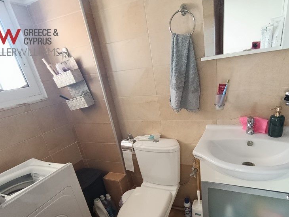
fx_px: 175
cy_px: 149
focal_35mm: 21
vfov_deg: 61.5
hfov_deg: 78.5
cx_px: 165
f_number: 2.2
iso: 351
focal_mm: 1.65
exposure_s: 1/50
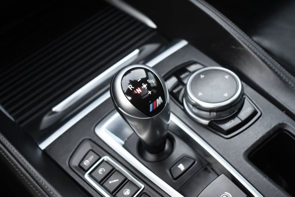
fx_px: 393
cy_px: 98
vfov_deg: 28.1
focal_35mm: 48
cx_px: 148
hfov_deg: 41.1
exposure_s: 1/50
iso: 400
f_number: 4.5
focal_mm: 32
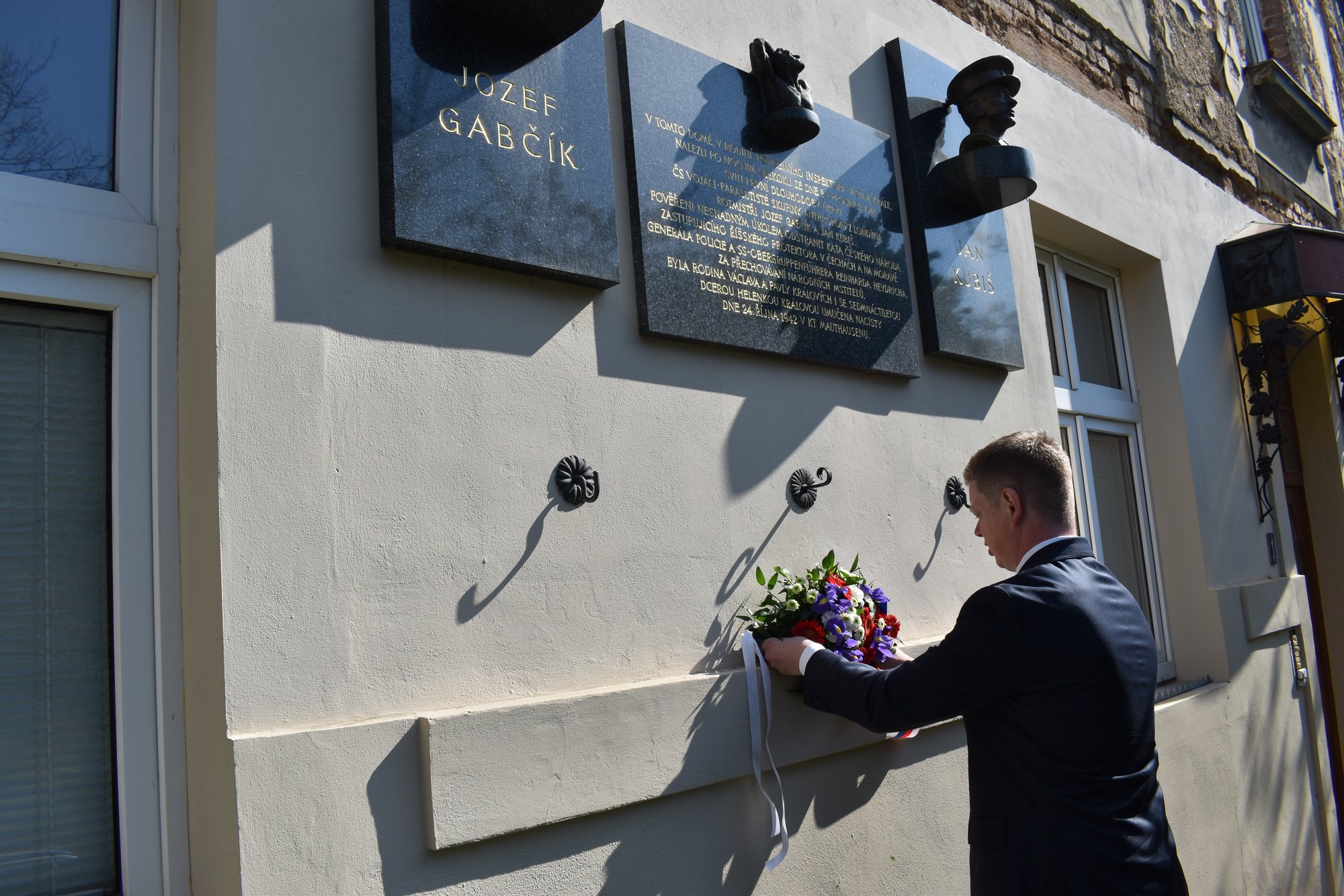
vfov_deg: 47.9
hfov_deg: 67.4
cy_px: 448
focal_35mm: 27
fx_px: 1008
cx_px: 672
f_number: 9
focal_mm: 18
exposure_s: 1/320
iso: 100
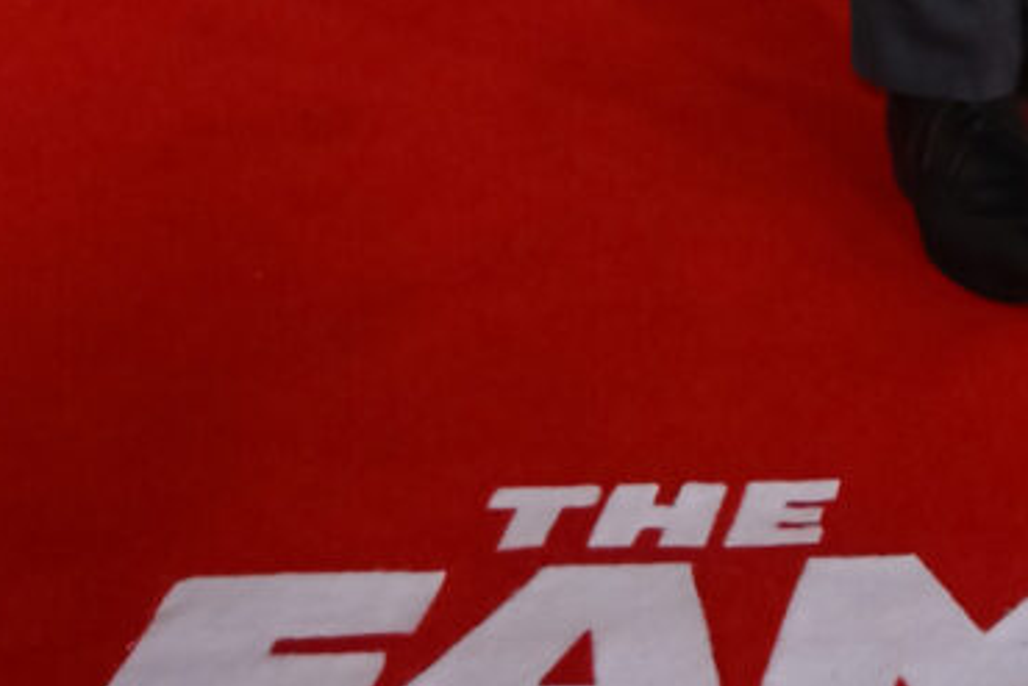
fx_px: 4028
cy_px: -758
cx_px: 1275
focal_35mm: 141
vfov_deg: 9.1
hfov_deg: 14.1
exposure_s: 1/200
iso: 1600
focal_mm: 34
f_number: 4.5
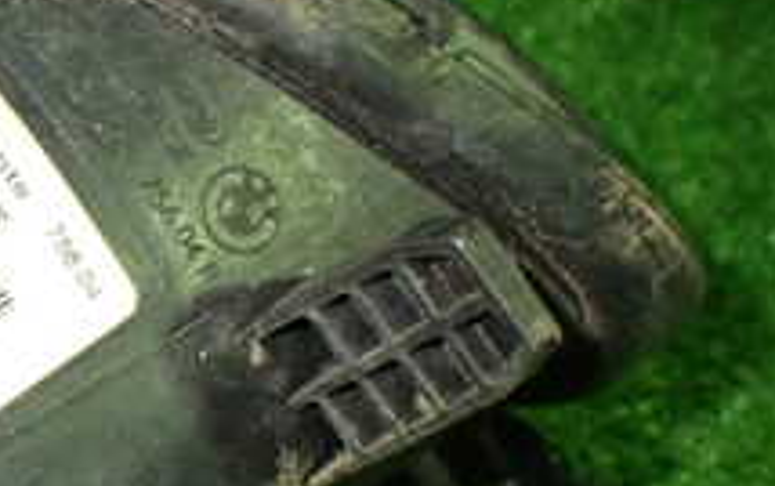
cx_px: -145
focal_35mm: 95
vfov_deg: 13.8
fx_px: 2008
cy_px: 268
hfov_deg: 20.5
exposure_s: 1/50
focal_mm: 5.79
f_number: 2.4
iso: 800
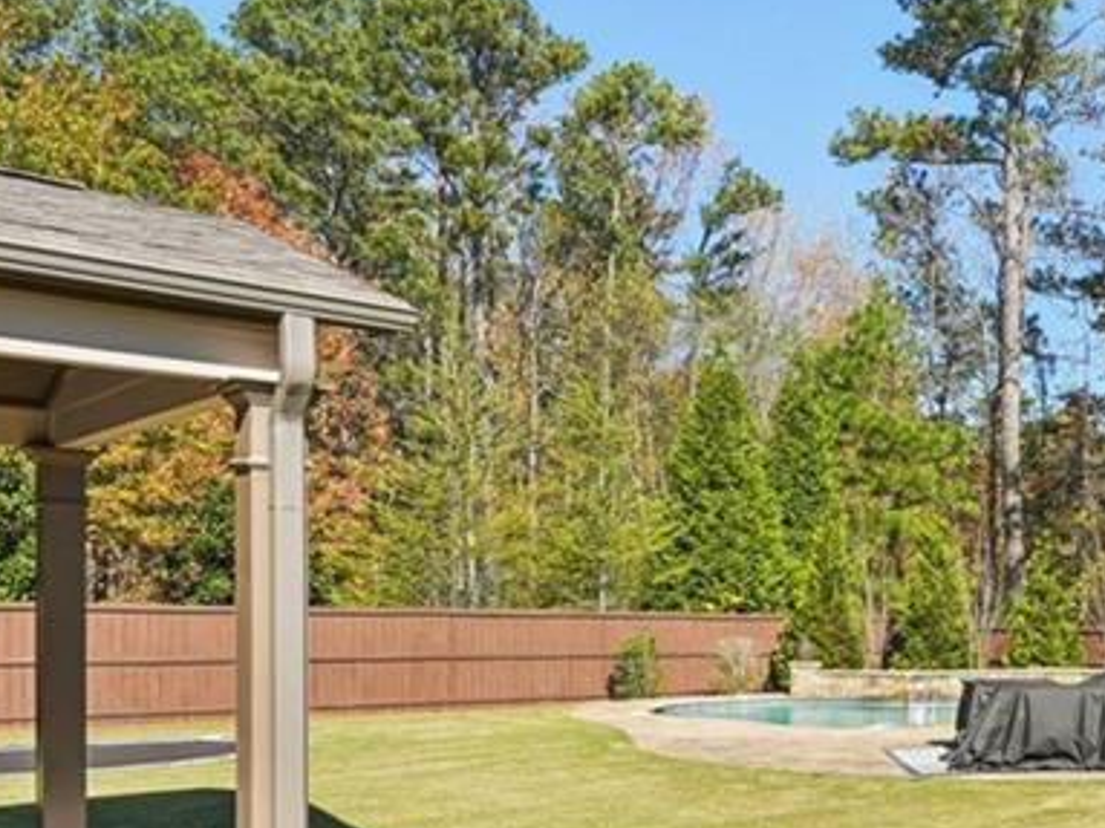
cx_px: 1117
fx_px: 1149
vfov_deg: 39.2
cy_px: 550
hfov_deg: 43.6
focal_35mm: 36
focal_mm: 14
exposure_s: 1/250
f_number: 8
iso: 100
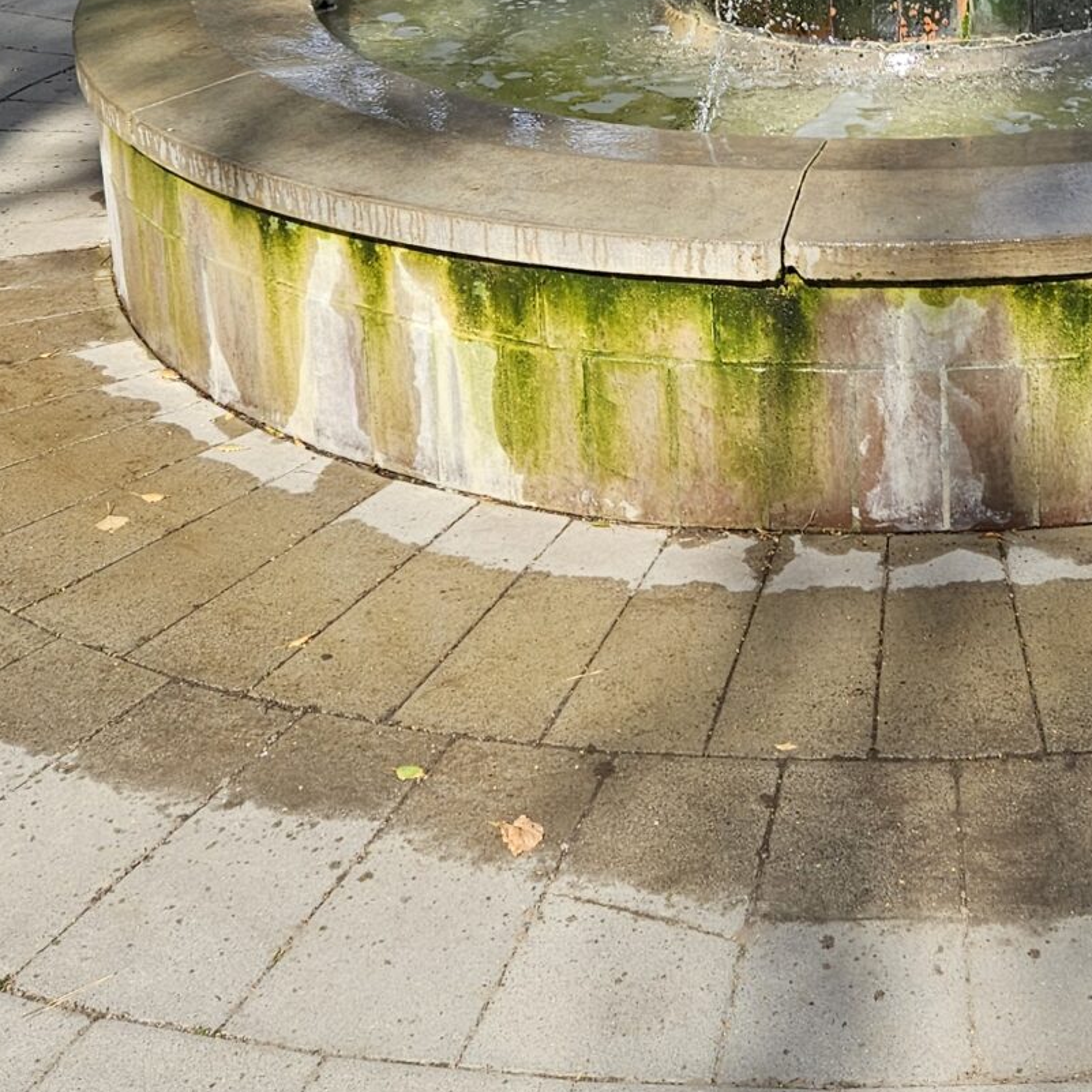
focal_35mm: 65
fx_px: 2320
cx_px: 971
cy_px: -56
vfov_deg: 24.9
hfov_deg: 25.7
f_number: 1.8
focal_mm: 5.4
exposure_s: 1/1380
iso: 40
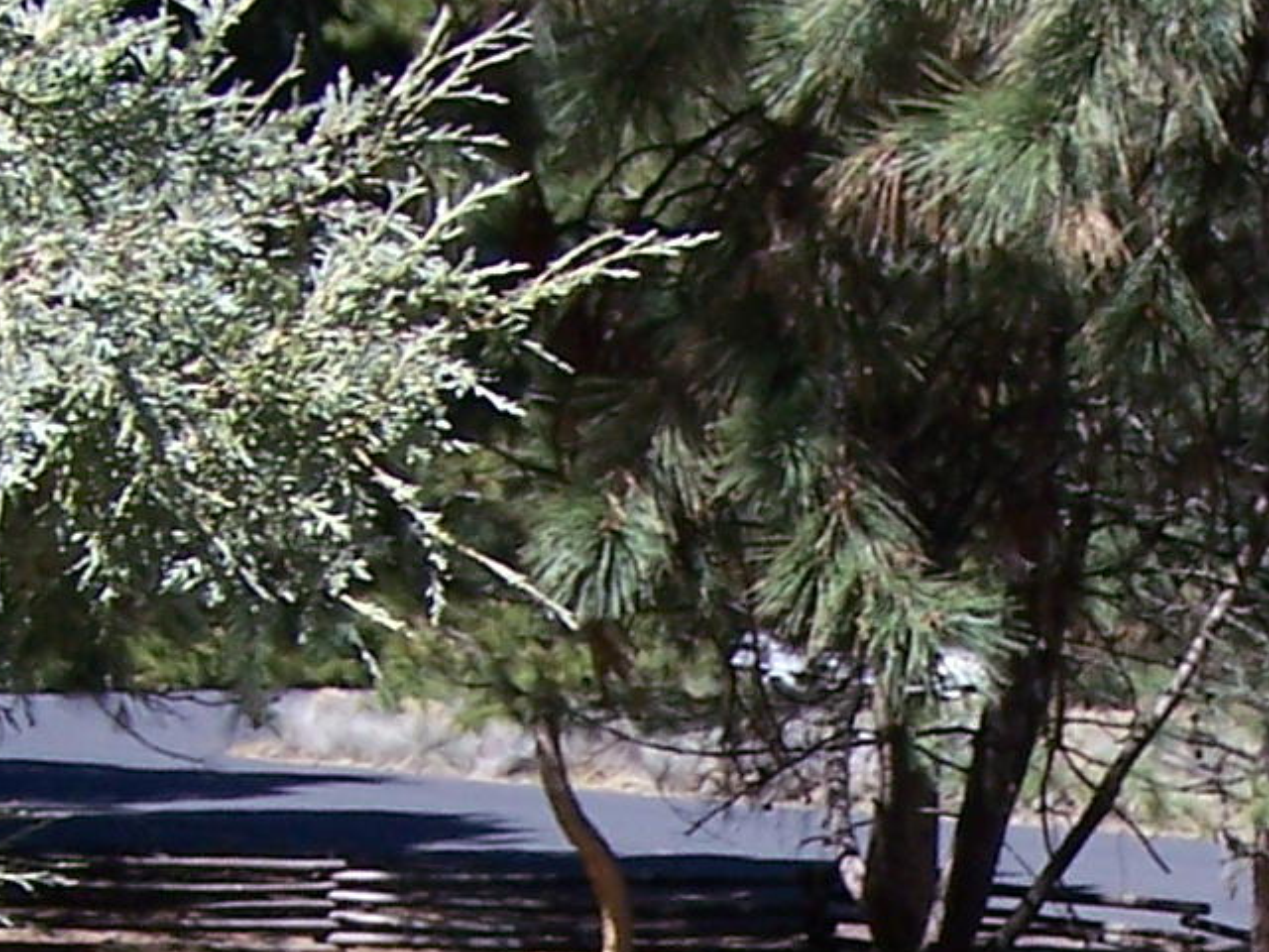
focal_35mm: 153
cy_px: 1309
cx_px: 1348
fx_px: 5609
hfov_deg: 12.7
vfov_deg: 9.5
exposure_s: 1/640
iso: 80
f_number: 2.8
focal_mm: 6.3
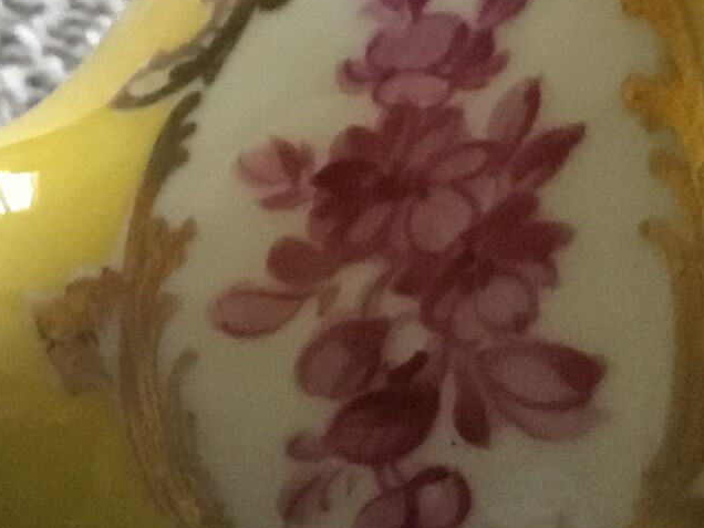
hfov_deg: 10.5
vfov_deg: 9.2
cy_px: 649
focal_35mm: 159
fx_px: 3234
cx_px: -1034
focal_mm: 3.3
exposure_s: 1/33
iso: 160
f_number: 2.4
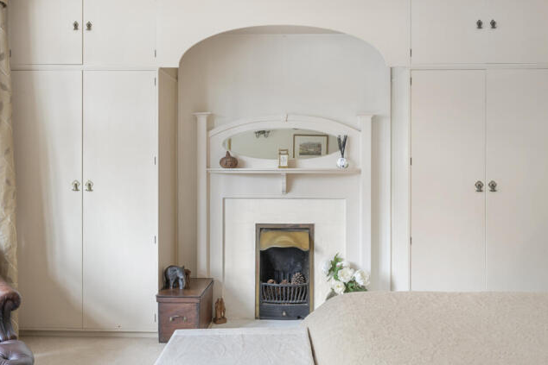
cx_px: 281
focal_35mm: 31
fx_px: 472
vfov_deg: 42.3
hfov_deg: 60.3
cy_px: 180
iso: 200
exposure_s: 2
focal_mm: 30
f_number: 16
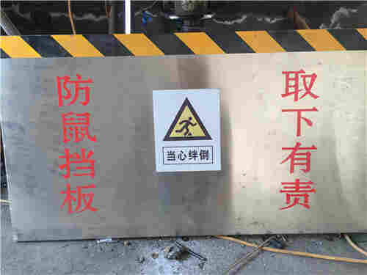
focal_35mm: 29
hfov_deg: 61.7
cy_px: 138
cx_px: 184
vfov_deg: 48.2
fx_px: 307
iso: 32
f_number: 2.2
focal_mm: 4.15
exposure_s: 1/30
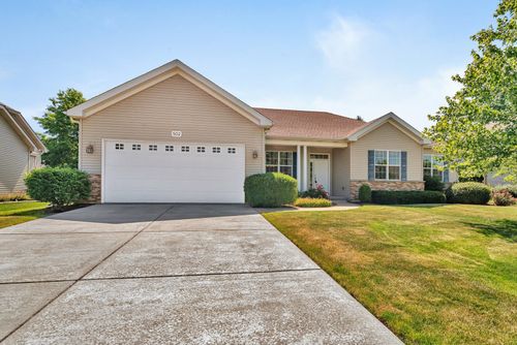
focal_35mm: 16
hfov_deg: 96.7
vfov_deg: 73.8
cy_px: 172
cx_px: 258
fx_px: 230
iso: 400
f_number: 9
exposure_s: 1/500
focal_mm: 16
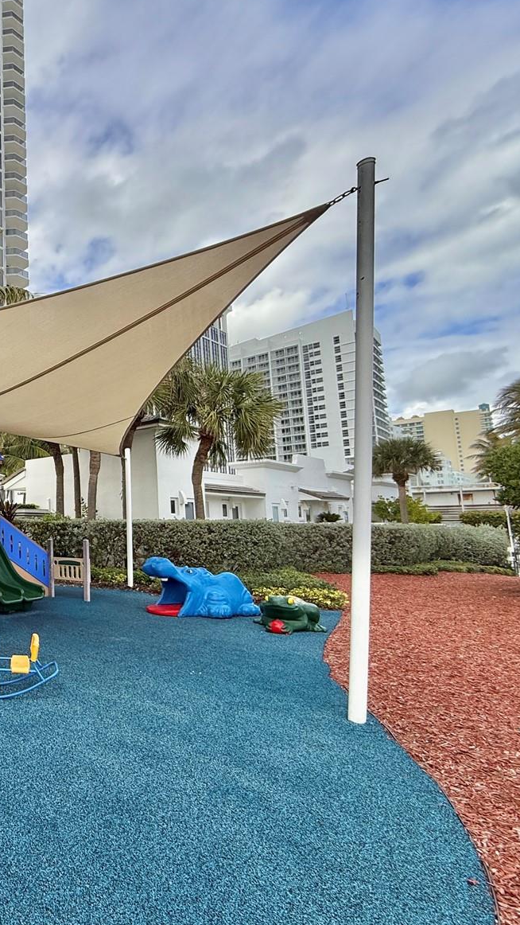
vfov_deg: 83.8
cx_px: -45
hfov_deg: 42.7
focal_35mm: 21
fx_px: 515
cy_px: 466
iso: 64
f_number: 2.2
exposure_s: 1/942
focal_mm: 2.22
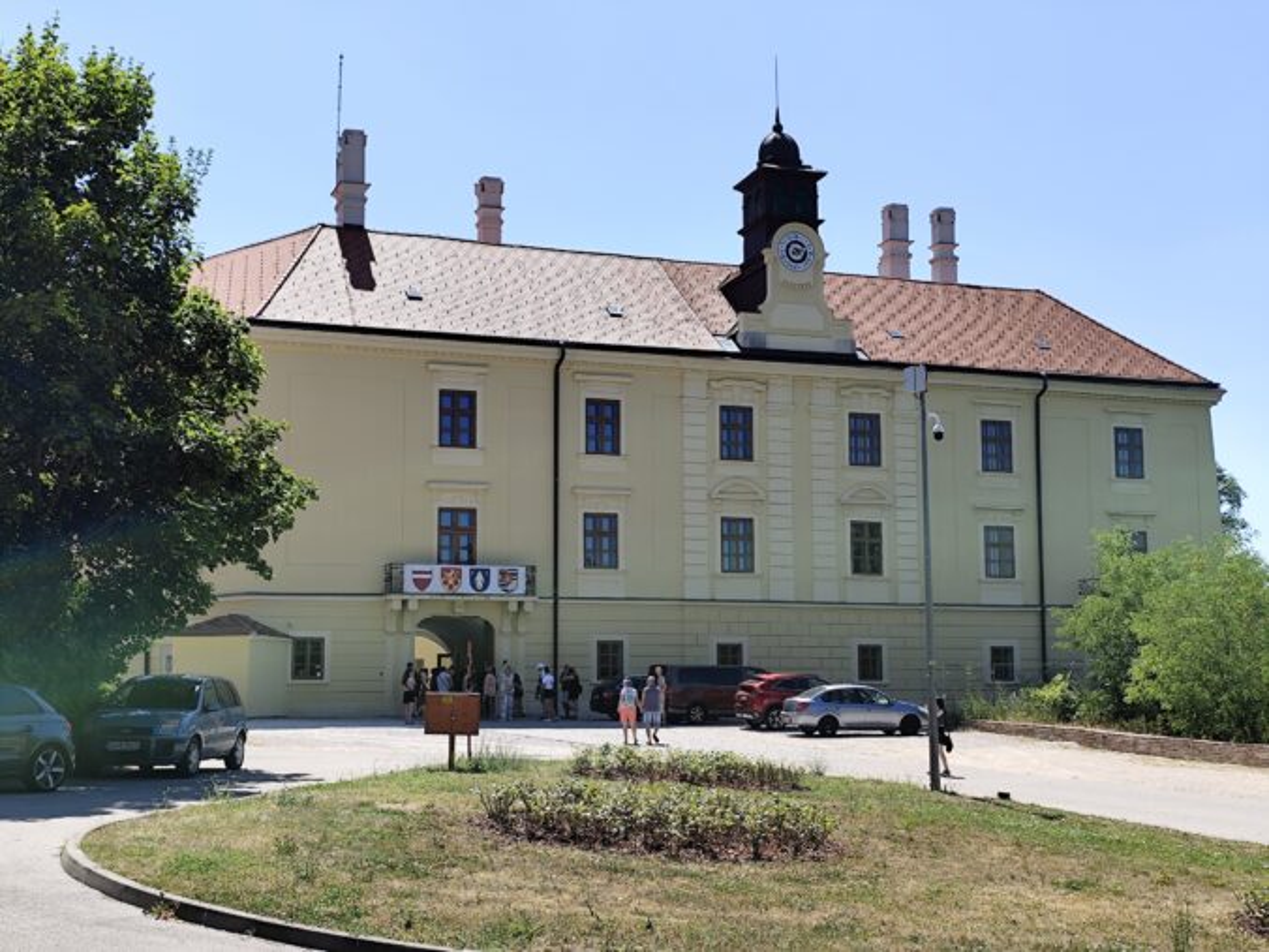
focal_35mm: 46
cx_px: 634
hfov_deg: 41.2
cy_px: 476
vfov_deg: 31.5
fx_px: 1686
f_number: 1.65
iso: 50
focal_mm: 6.19
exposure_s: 1/835
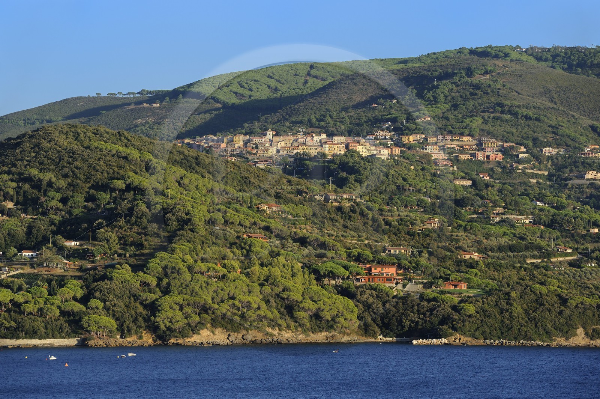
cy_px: 200
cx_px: 300
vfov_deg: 6.9
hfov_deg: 10.3
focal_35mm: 200
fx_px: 3330
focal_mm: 200
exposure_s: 1/200
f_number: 10
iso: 200
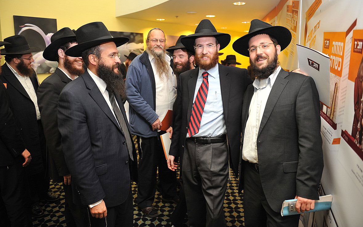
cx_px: 185
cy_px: 105
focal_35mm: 25
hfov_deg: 72.5
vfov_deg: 49.2
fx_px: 247
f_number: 2.8
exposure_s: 1/100
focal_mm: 24
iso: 560
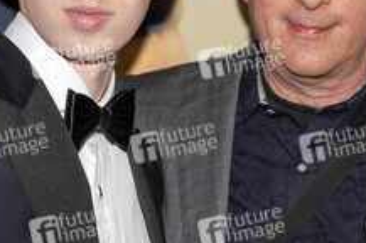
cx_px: 196
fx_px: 1878
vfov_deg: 7.4
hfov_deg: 11.1
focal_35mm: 185
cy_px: 17
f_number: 4.5
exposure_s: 1/200
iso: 800
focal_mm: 89
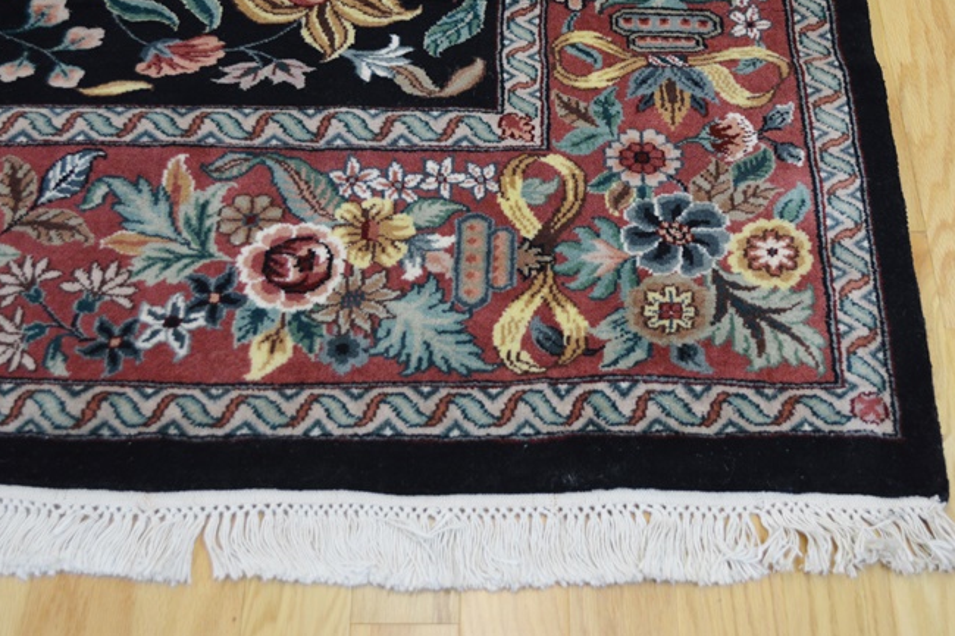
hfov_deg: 36.9
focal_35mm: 54
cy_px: 216
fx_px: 1432
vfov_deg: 24.9
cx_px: 514
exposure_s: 1/60
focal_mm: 26
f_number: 4.2
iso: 640
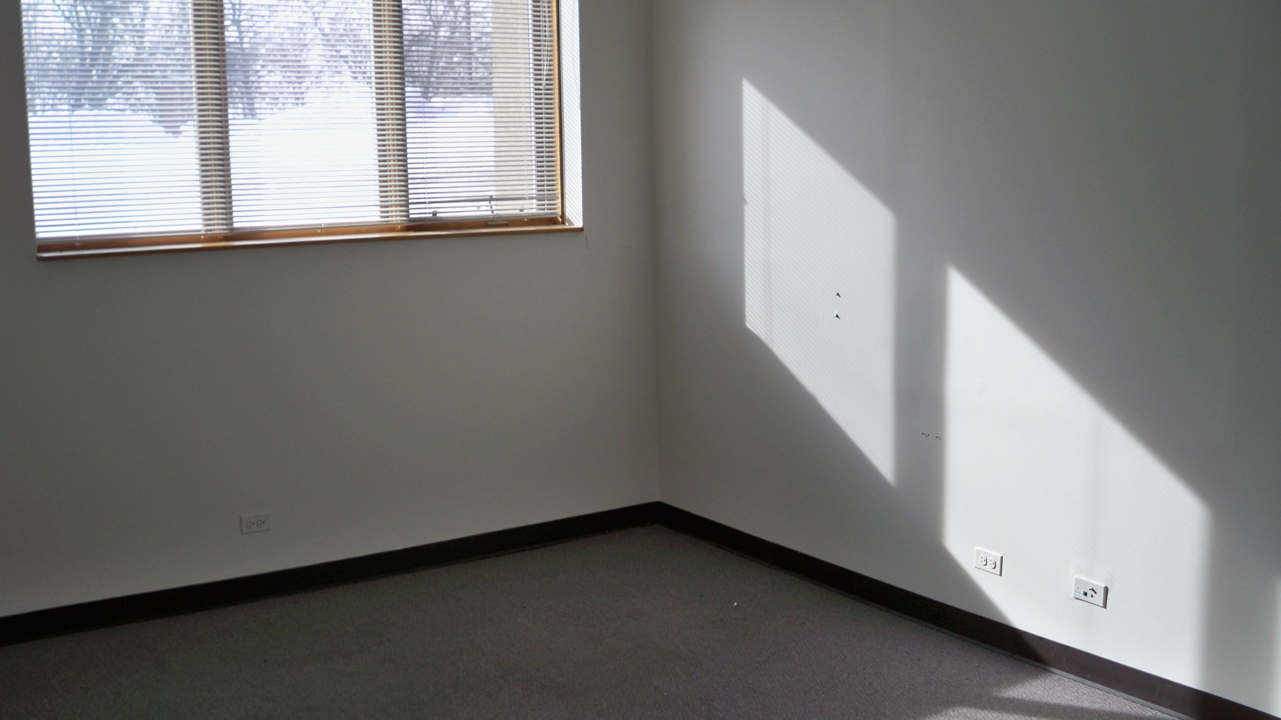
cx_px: 635
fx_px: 1325
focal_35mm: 39
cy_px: 367
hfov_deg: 51.6
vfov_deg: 30.4
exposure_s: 1/160
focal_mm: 6.3
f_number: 3.1
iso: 80
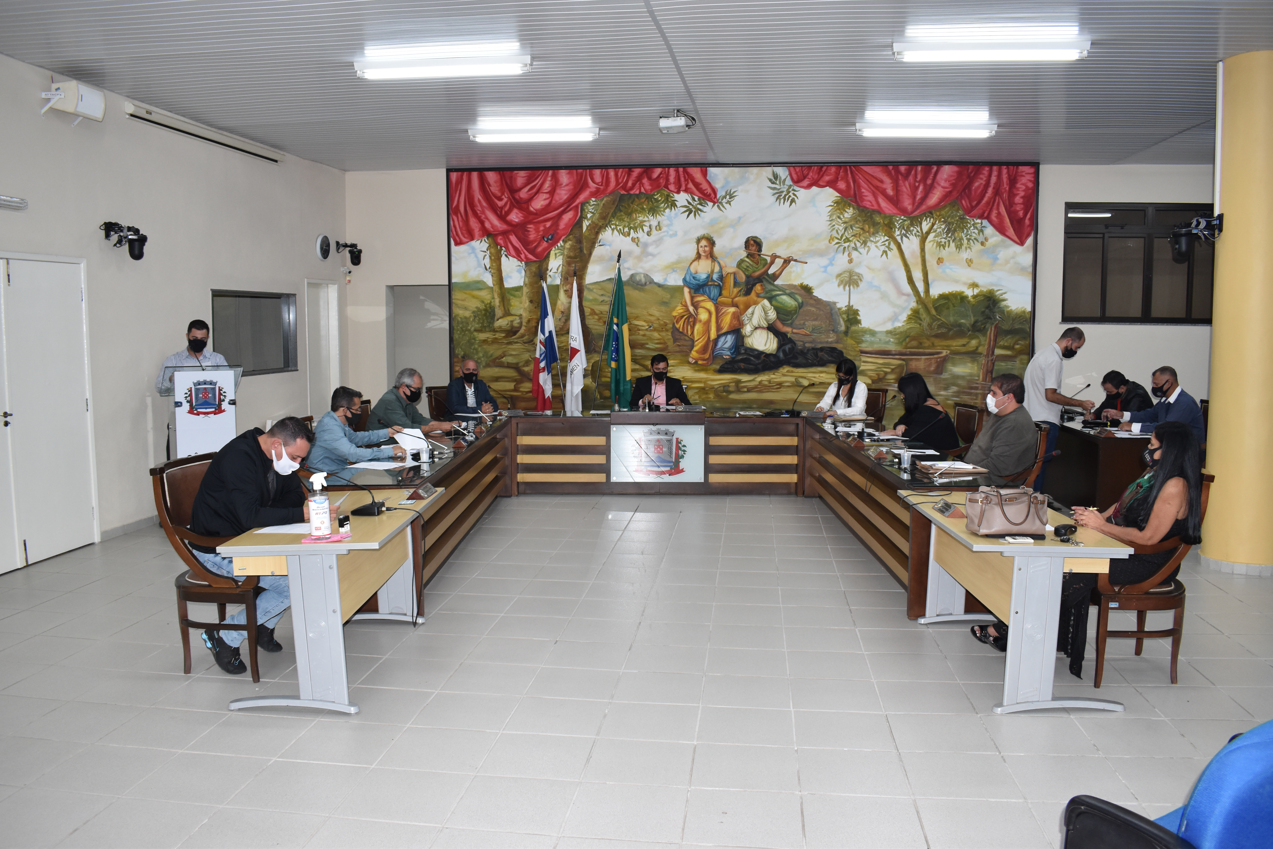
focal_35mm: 27
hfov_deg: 67.4
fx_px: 955
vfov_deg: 47.9
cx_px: 636
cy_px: 424
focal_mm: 18
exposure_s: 1/100
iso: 800
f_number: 5
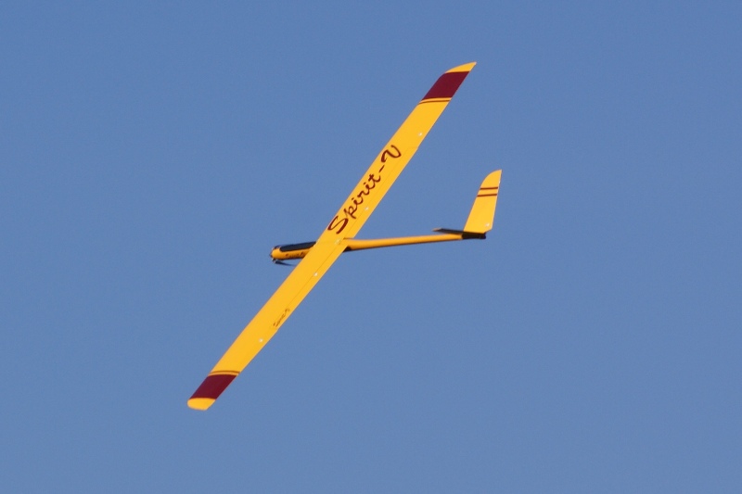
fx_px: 6182
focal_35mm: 300
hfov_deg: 6.9
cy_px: 247
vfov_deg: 4.6
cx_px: 371
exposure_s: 1/500
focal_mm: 200
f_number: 10
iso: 100
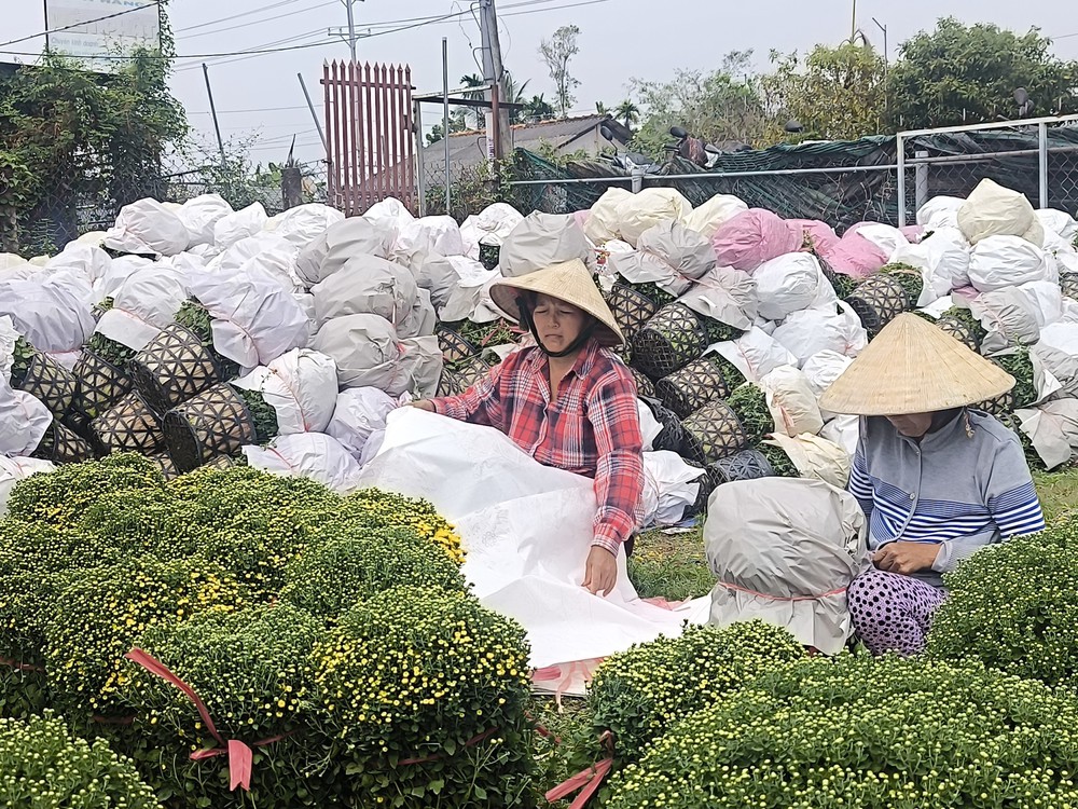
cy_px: 404
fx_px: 1557
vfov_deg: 29.1
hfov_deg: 38.2
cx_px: 539
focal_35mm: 50
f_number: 1.9
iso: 50
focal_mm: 6.92
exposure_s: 1/1631
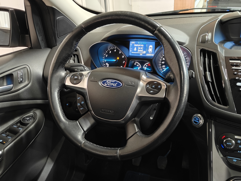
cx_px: 120
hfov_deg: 55.4
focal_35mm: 33
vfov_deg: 42.9
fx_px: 230
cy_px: 90
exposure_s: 1/29
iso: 200
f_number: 1.8
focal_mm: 5.59
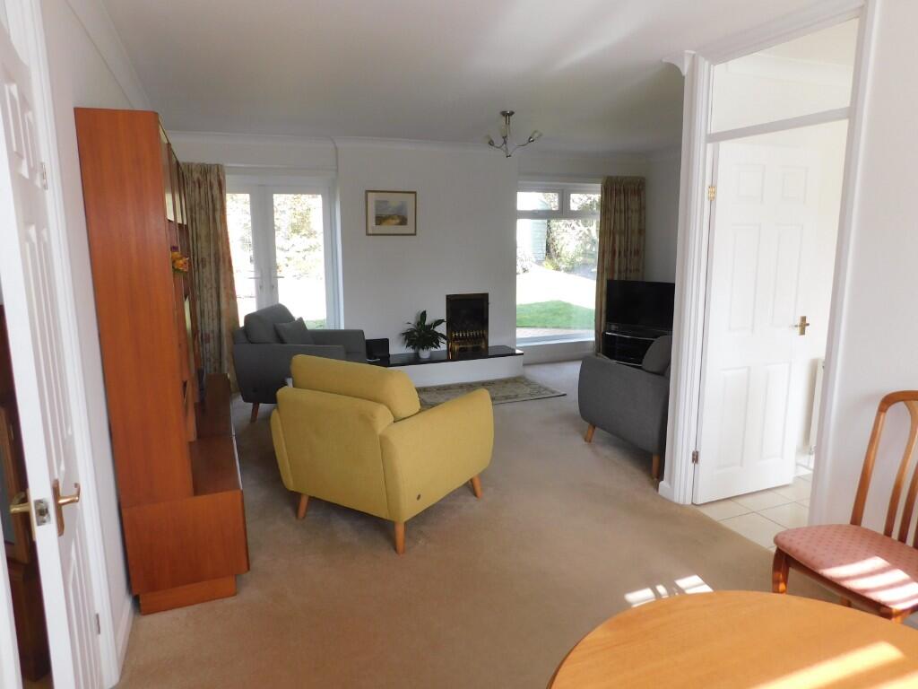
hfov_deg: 73.9
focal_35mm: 23
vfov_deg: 58.9
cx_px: 459
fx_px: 610
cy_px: 344
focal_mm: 4
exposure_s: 1/80
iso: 125
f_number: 3
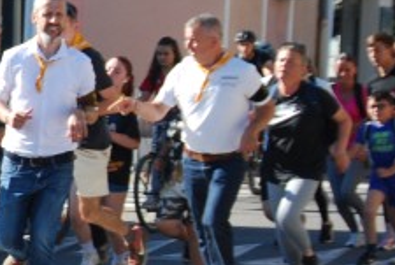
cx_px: -377
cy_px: 126
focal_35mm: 328
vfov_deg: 4.2
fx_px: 3606
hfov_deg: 6.1
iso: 400
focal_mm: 55
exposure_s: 1/320
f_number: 9
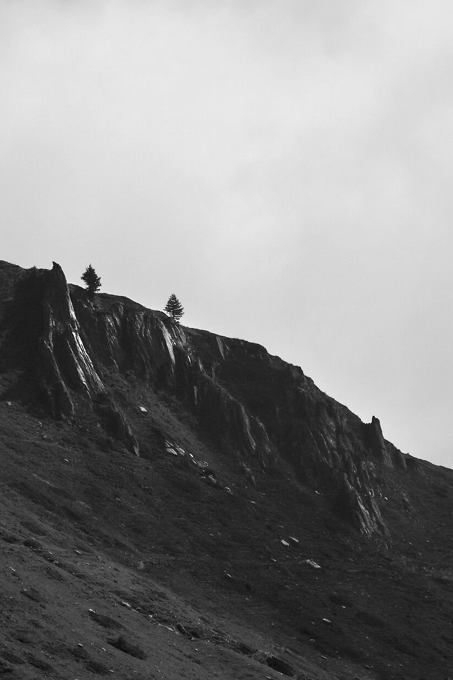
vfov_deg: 17.9
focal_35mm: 114
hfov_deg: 12.0
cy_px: 264
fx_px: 2152
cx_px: 102
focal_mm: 39
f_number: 9
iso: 800
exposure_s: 1/2000
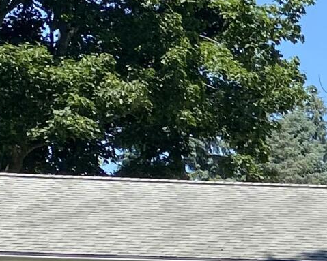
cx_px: 697
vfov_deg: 9.4
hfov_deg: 10.8
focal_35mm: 159
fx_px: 1538
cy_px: 400
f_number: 1.8
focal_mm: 4.25
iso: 32
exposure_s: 1/1082
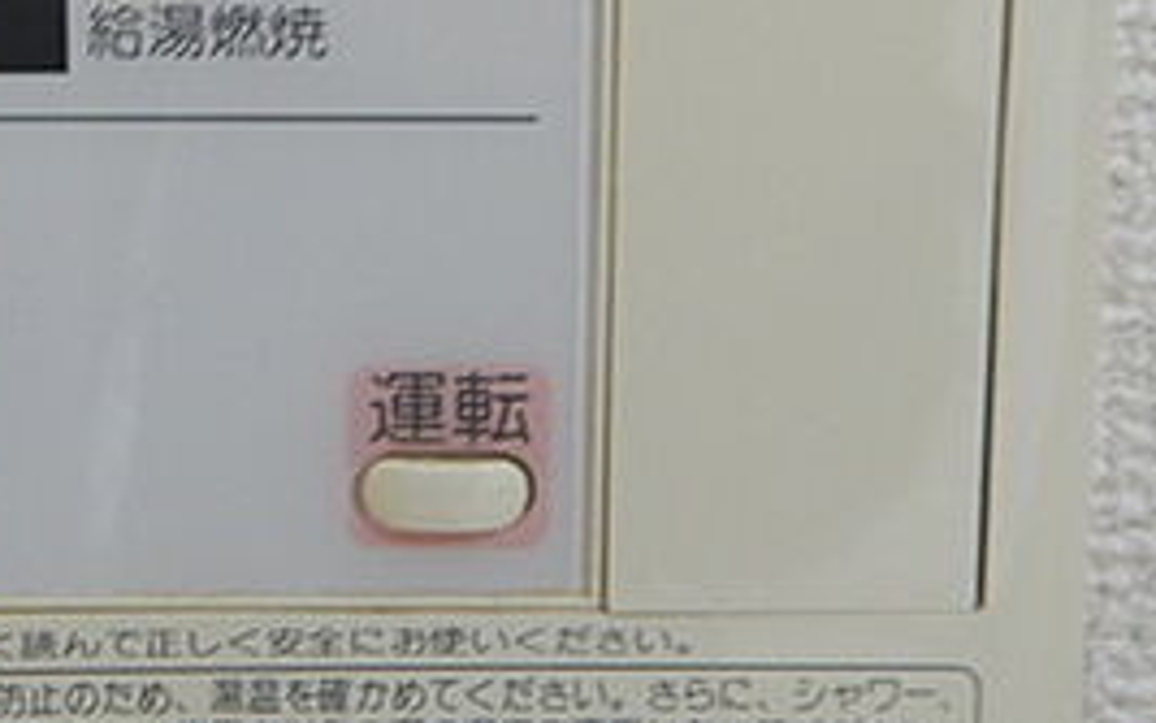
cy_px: -9
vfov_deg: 20.6
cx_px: 286
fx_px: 1922
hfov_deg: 32.8
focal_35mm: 61
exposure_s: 1/20
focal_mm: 4.3
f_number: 2.8
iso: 400
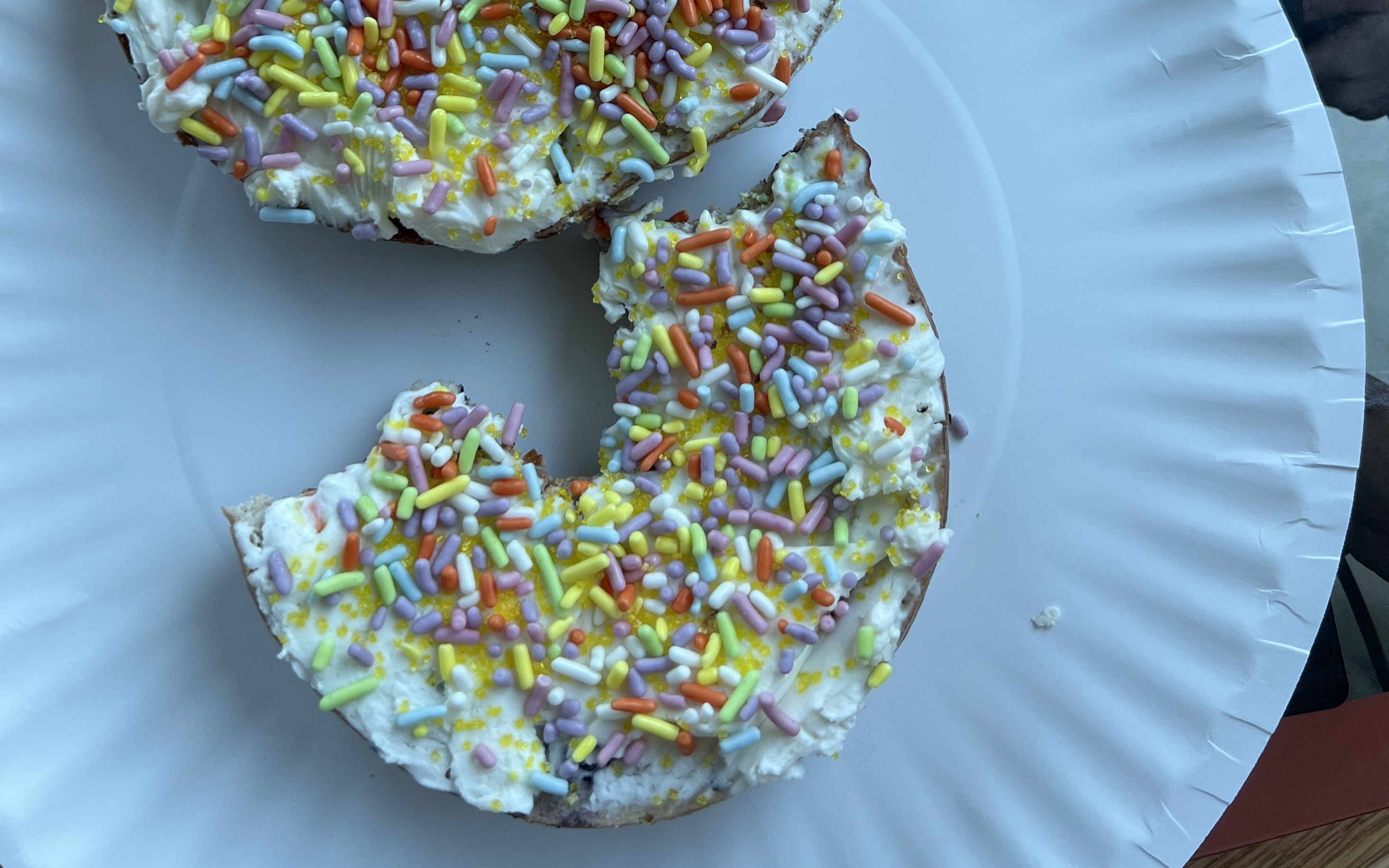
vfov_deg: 31.7
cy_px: 60
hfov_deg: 51.5
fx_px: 1439
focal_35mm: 38
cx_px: 714
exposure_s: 1/176
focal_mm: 5.7
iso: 40
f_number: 1.5
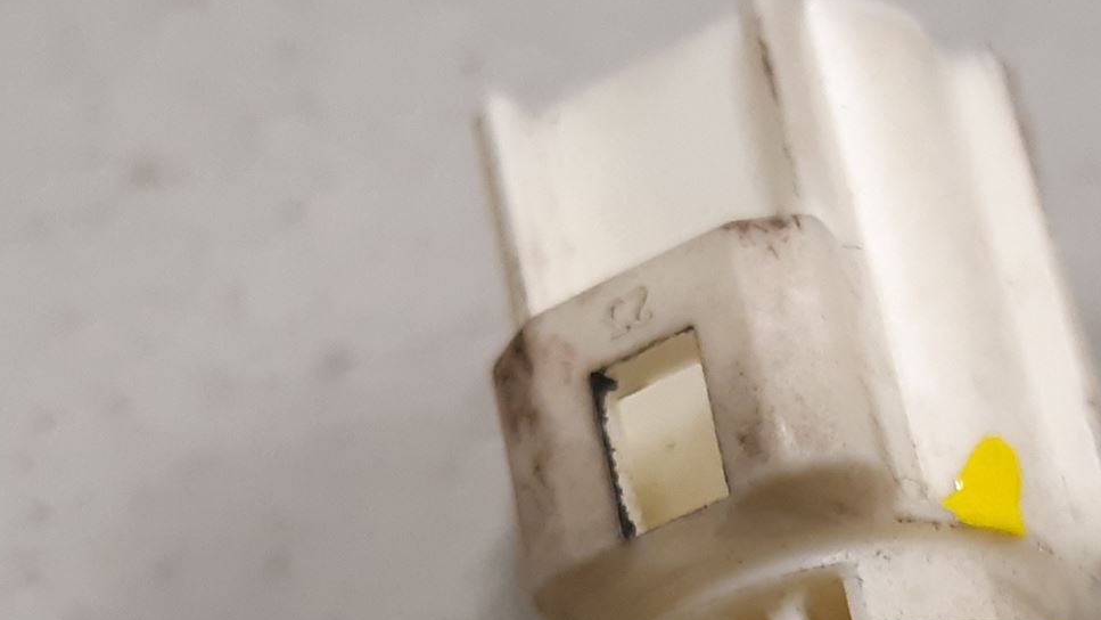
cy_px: 724
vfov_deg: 19.0
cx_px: 865
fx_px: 1752
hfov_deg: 34.0
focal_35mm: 60
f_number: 1.7
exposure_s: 1/50
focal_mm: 3.93
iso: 125
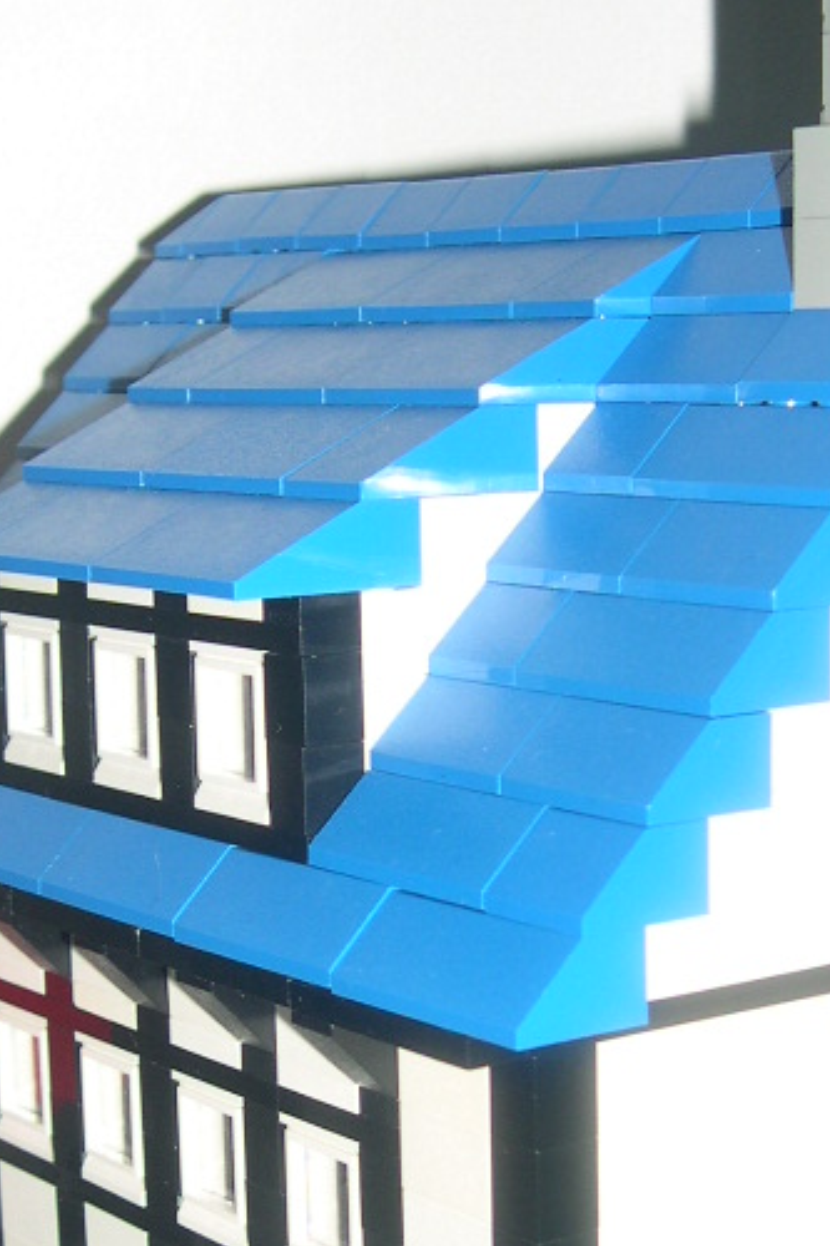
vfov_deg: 24.9
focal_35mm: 81
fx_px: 2803
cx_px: 441
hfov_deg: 16.8
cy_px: 875
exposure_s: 1/60
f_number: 2.8
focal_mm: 8
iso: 100
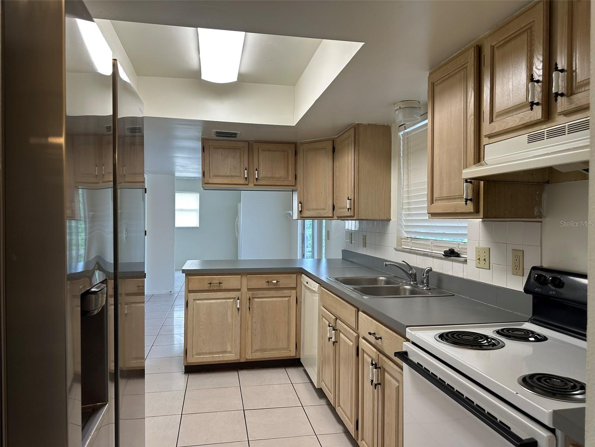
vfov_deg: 56.8
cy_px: 224
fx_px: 413
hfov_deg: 71.6
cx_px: 298
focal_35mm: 24
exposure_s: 1/120
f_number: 1.78
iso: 100
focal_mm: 6.86
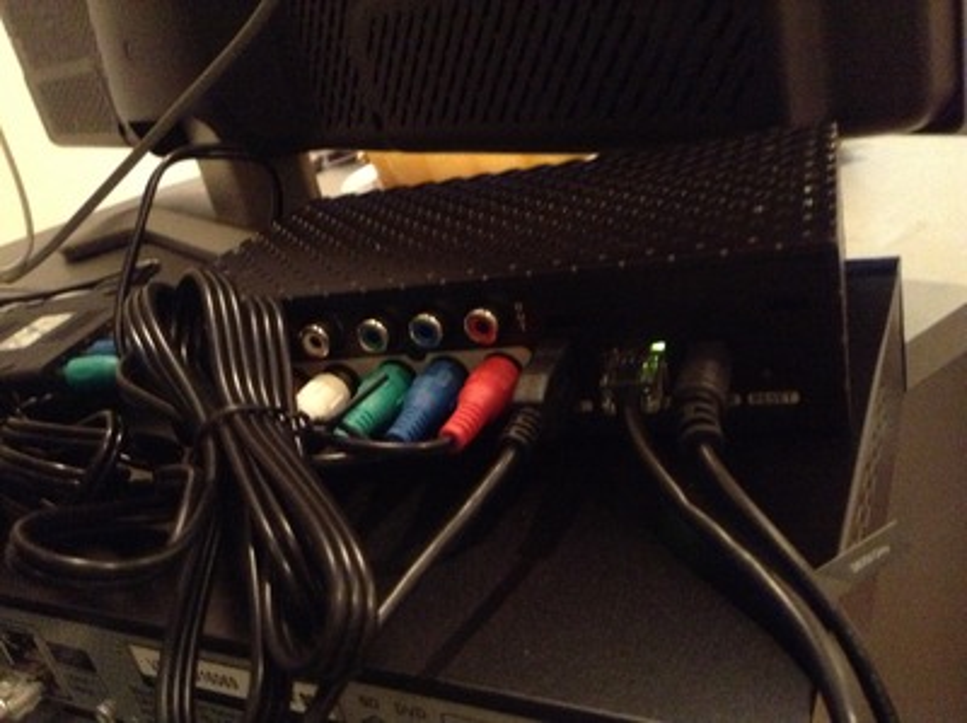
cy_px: 362
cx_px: 484
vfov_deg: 42.9
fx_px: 921
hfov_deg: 55.4
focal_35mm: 33
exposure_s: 1/15
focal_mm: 3.3
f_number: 2.4
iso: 640
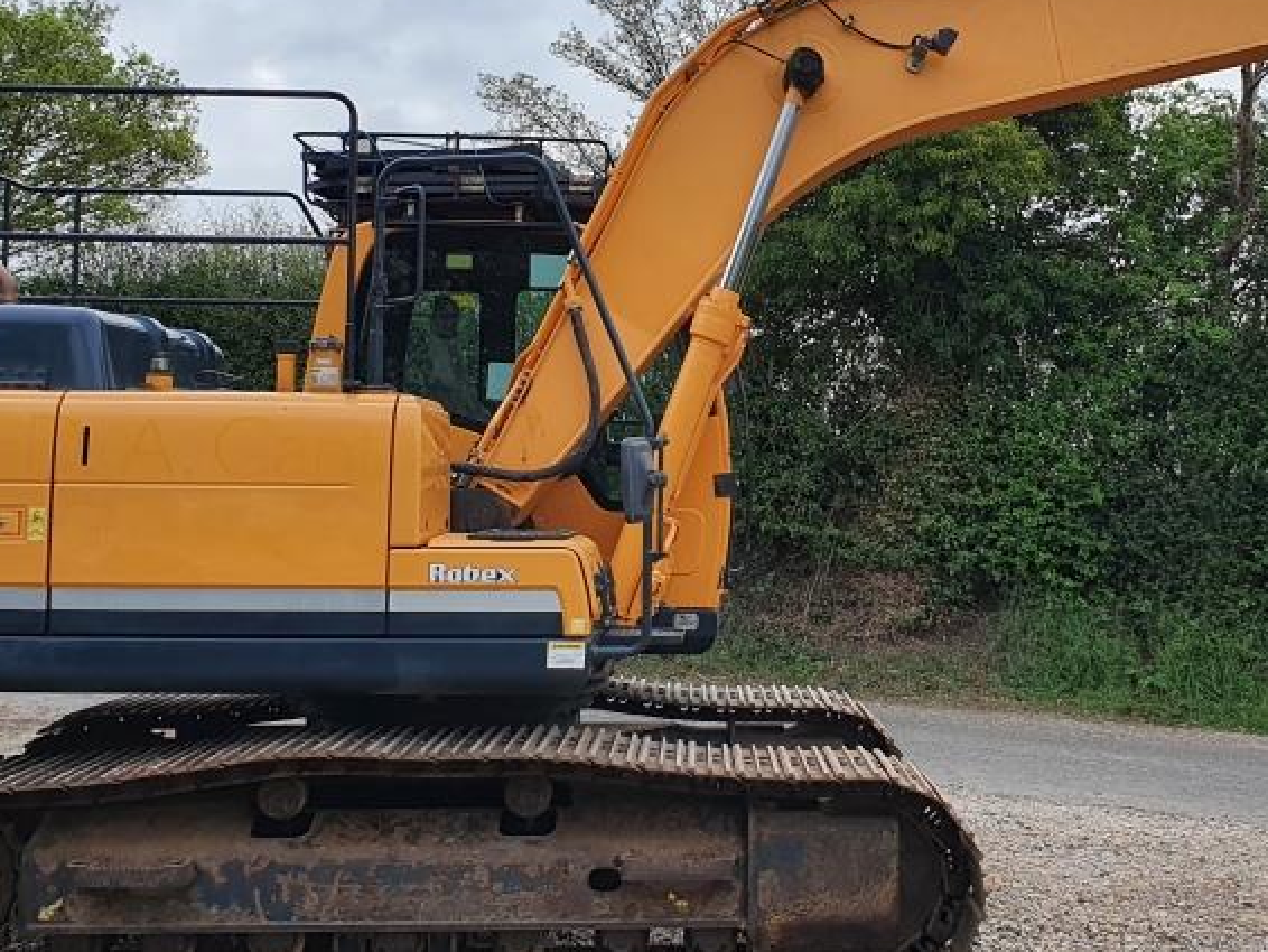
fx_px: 1722
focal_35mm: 47
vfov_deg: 30.8
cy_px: 365
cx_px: 807
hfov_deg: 40.1
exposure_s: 1/640
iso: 50
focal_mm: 4.32
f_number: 2.4
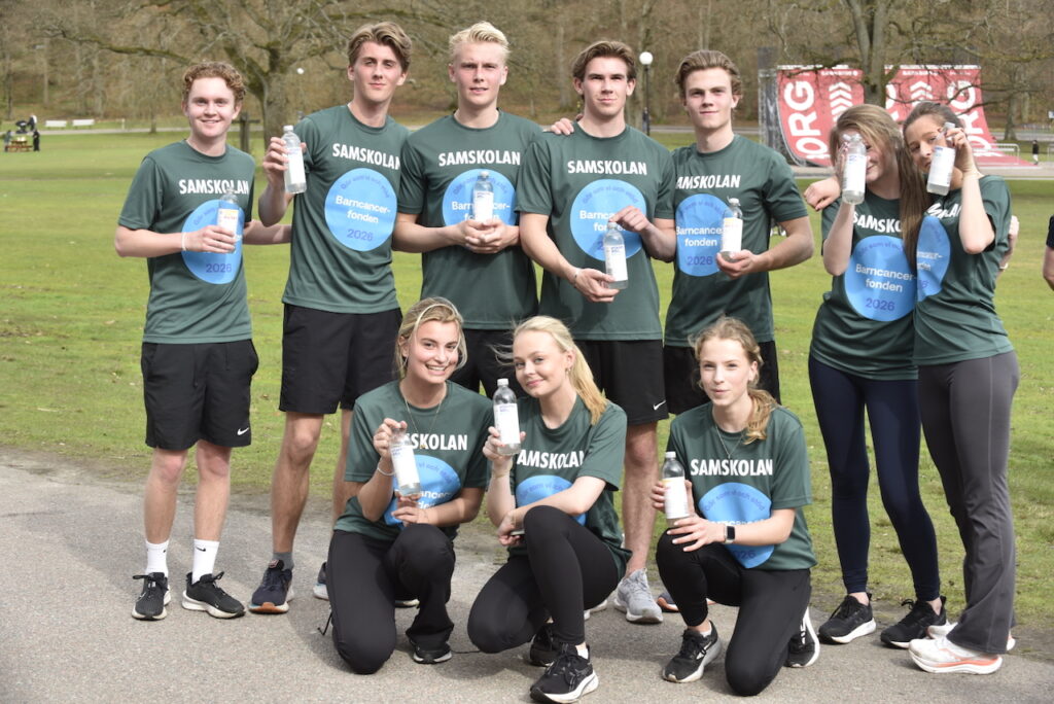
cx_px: 527
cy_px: 352
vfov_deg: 19.5
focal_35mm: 70
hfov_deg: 28.8
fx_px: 2051
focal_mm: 70
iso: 250
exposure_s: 1/100
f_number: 8
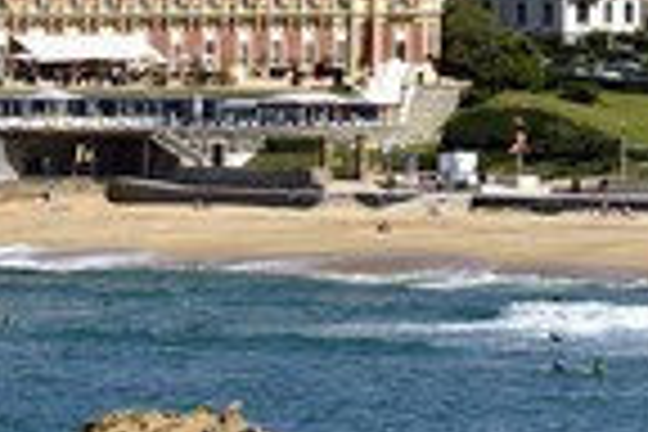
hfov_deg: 3.8
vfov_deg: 2.6
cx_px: 184
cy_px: 207
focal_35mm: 539
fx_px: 9701
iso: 200
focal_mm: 185
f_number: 16
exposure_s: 1/250
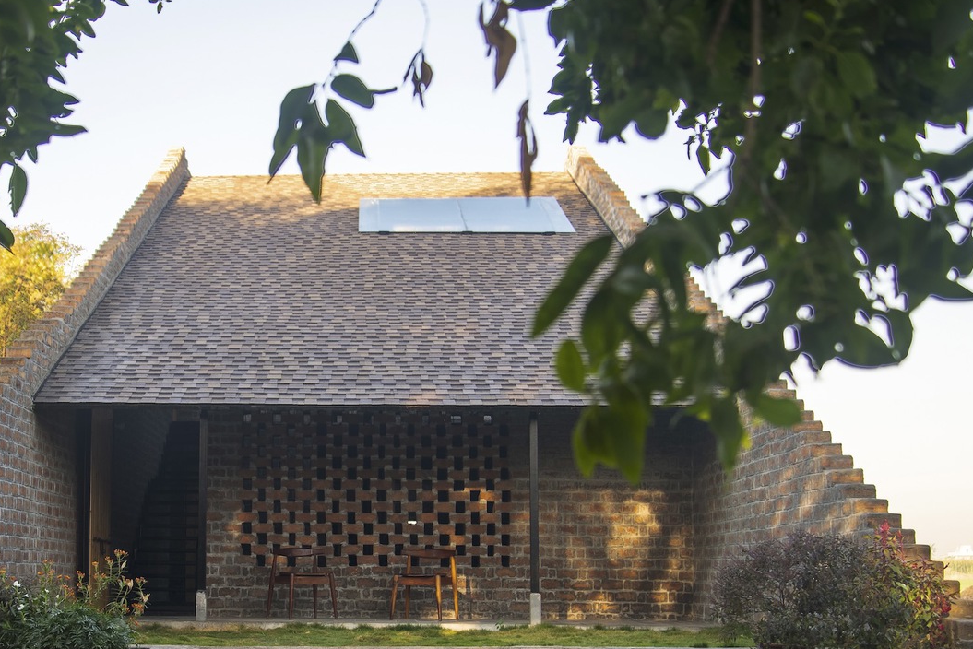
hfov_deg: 35.9
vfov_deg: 24.5
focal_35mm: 55
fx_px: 1487
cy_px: 447
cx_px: 320
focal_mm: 29
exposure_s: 1/1250
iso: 200
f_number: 3.8
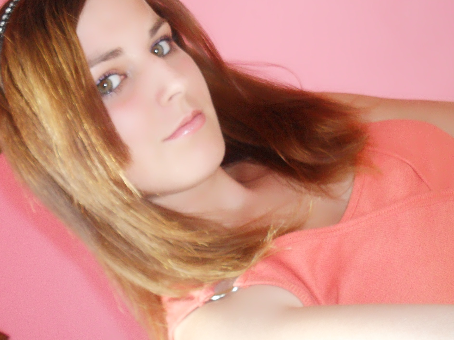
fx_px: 630
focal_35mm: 48
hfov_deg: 39.4
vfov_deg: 30.2
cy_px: 141
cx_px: 173
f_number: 3.2
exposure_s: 1/45
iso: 200
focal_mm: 6.3
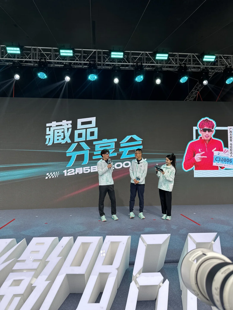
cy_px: 155
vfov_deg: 71.6
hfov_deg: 56.8
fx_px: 215
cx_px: 116
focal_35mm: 24
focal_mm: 6.86
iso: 80
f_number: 1.78
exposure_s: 1/380
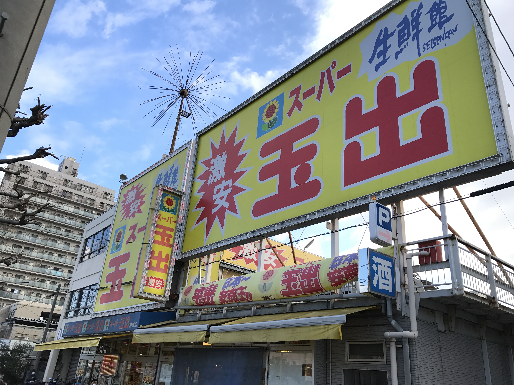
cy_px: 192
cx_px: 257
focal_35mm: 28
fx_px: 416
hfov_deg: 63.4
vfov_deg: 49.7
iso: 20
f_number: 1.8
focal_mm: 3.99
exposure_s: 1/805
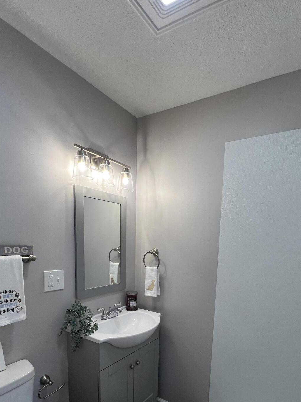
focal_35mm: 19
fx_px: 220
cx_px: 169
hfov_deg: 68.4
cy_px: 276
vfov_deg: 81.1
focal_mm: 1.57
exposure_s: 1/120
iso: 64
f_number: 1.8
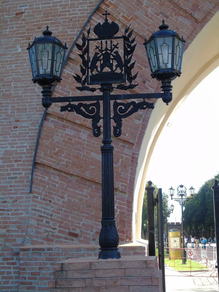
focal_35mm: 54
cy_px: 146
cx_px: 110
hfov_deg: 27.0
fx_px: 456
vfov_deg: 35.5
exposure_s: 1/125
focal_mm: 9.6
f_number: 4.3
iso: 80
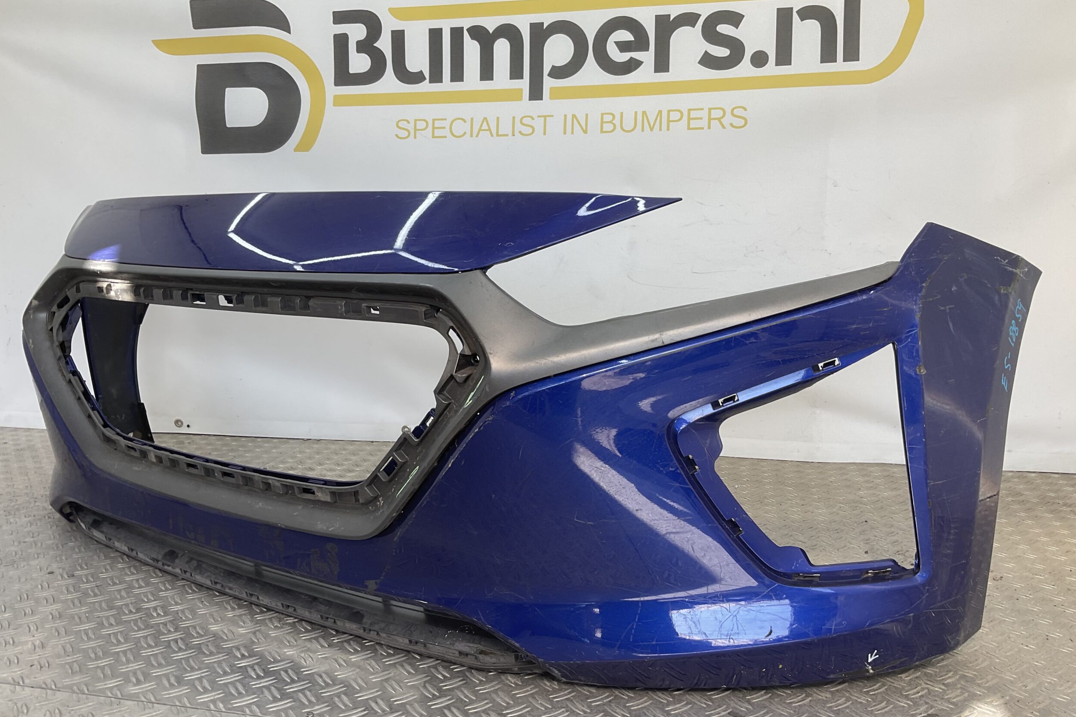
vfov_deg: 42.3
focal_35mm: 31
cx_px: 542
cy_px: 361
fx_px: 927
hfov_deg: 60.3
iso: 16
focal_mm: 3
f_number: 1.8
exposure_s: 1/128
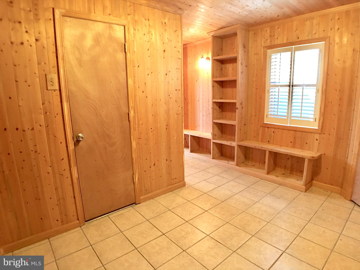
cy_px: 135
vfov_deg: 48.2
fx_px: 302
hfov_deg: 61.7
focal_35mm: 29
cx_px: 180
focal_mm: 4.15
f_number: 2.2
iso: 100
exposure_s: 1/15
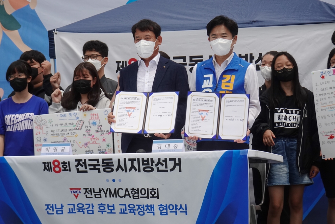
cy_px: 101
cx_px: 168
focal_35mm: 153
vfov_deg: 9.0
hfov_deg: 13.4
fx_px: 1424
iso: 80
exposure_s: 1/640
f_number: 5.6
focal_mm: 23.22
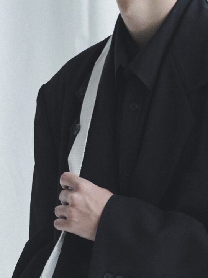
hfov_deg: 8.7
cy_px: 331
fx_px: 1362
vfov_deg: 11.4
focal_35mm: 170
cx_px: 107
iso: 800
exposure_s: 1/160
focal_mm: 50
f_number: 3.2
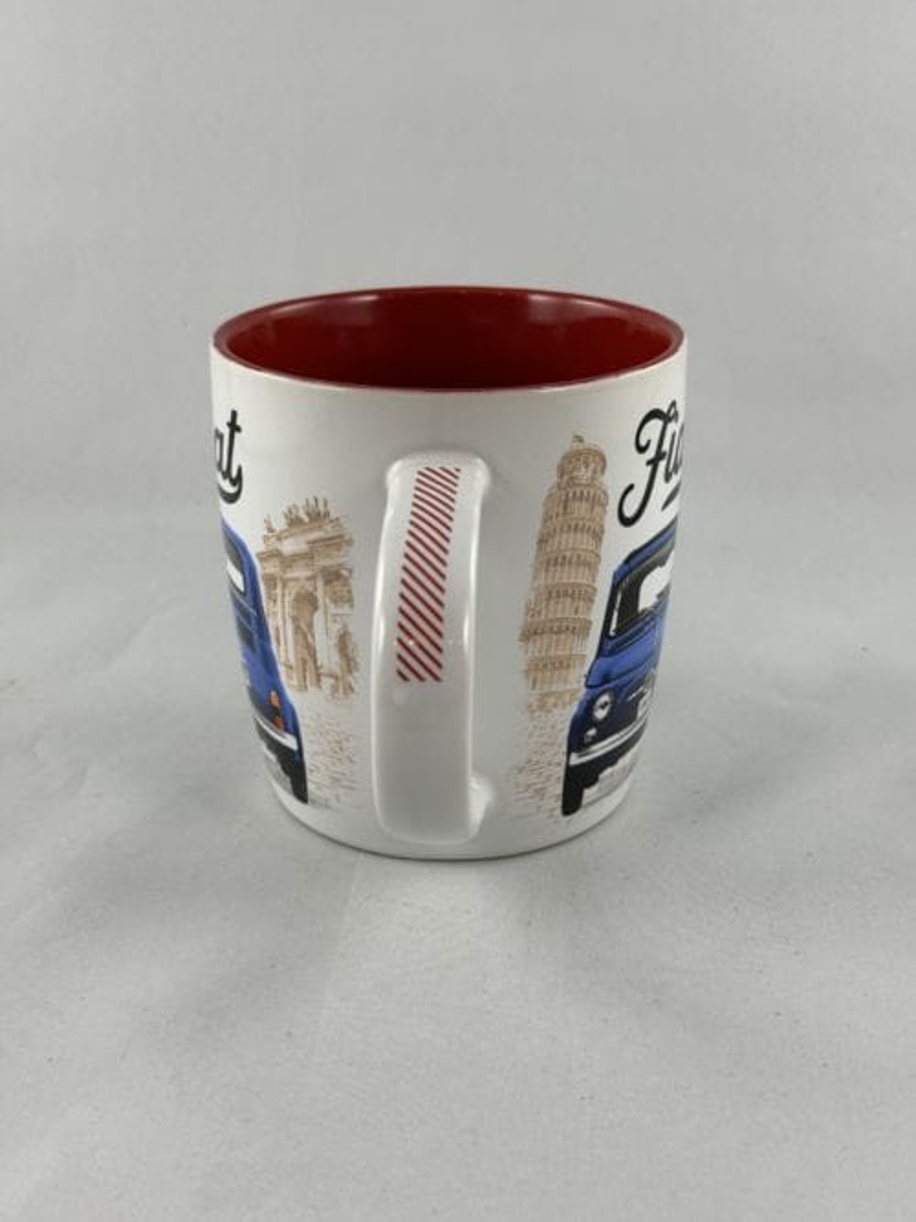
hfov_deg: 30.3
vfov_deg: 39.7
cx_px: 458
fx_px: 1694
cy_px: 611
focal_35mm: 48
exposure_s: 1/100
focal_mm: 6.86
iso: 50
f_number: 1.78
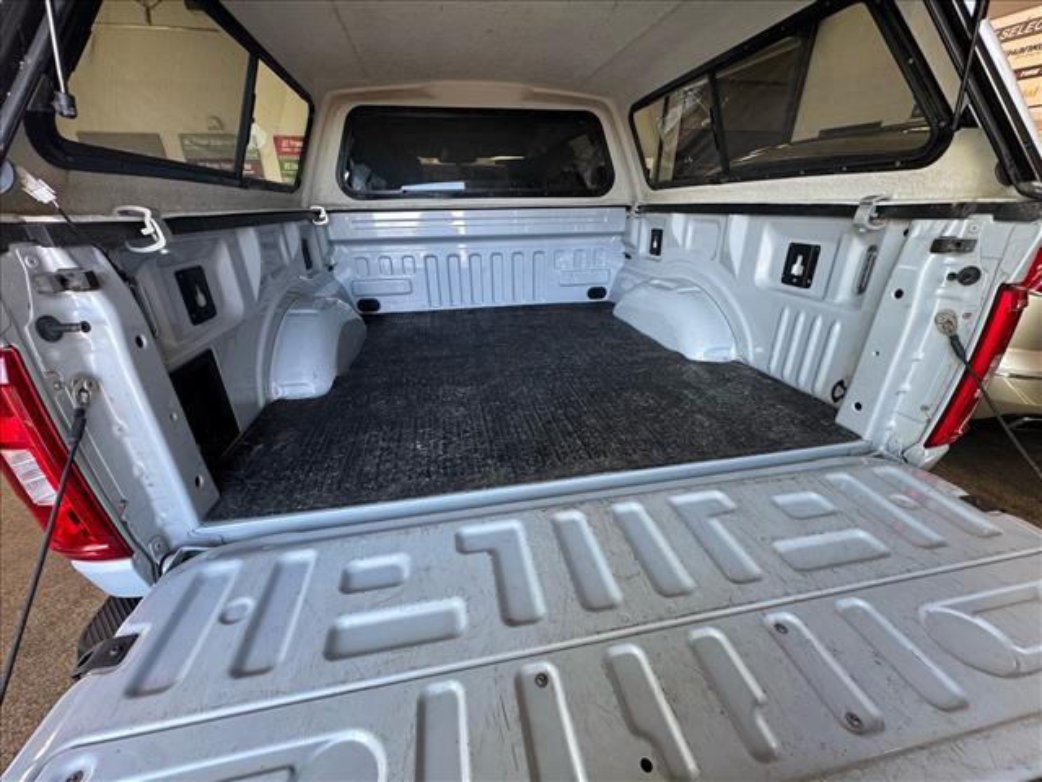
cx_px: 521
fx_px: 421
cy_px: 391
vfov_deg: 85.7
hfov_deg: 102.1
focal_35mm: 14
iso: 200
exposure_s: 1/120
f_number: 2.2
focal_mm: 2.22
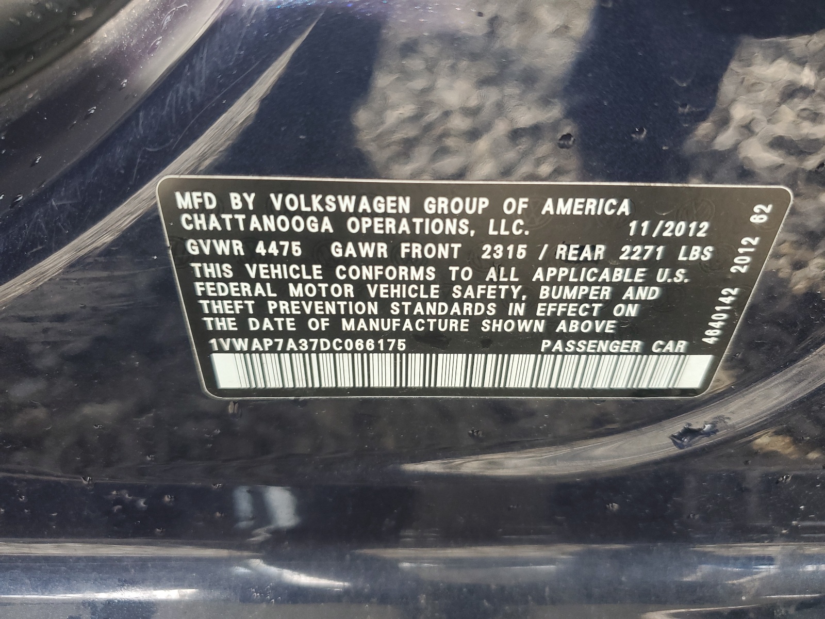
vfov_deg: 53.1
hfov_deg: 67.3
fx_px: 620
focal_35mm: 26
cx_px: 412
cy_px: 310
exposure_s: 1/120
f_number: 1.5
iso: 67
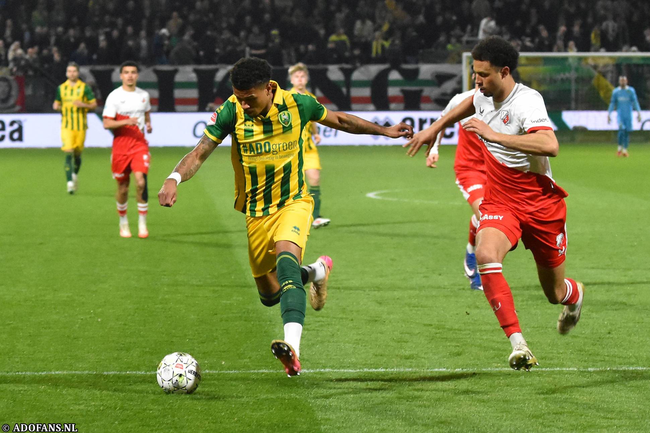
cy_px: 216
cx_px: 325
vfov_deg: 12.2
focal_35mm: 112
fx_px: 2031
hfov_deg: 18.2
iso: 4000
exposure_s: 1/500
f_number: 2.8
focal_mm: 75
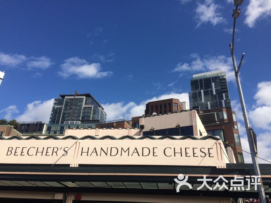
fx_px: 227
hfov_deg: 61.7
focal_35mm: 29
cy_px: 102
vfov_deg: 48.2
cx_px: 136
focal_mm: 4.15
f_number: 2.2
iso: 32
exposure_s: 1/3165
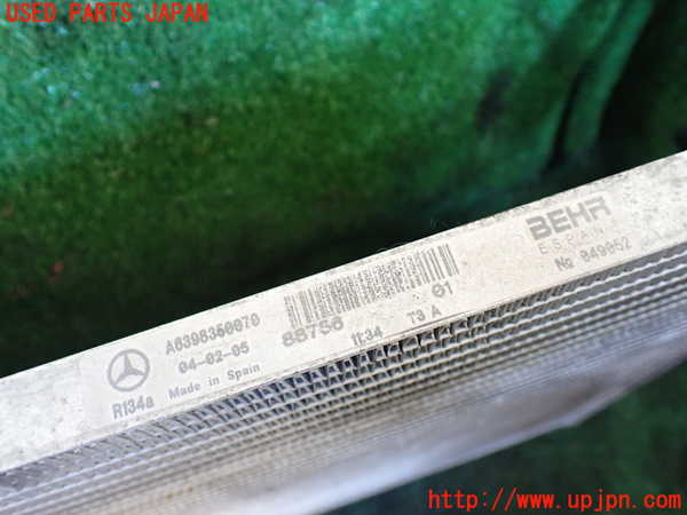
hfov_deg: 60.0
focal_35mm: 30
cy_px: 258
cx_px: 344
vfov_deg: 46.8
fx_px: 595
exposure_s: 1/40
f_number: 2.3
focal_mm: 5.4
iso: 800
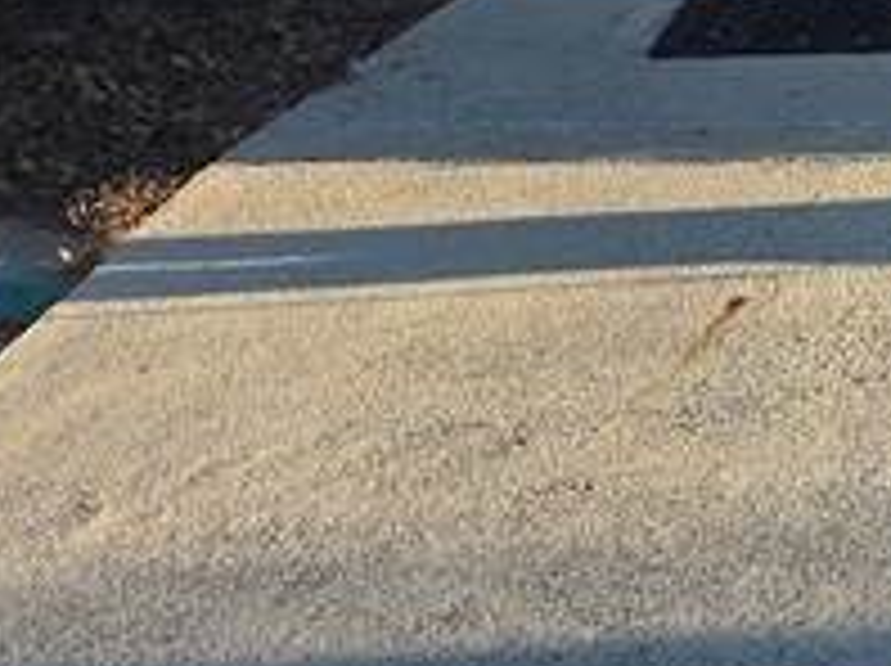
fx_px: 3059
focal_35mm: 119
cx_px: 1534
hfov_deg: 14.8
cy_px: -778
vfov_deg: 11.0
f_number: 1.7
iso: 25
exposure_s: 1/359
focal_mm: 6.3
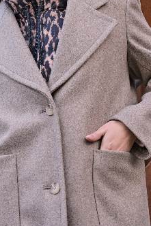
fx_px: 863
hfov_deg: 10.0
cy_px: 69
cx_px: 49
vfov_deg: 14.9
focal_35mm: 137
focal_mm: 65
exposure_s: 1/160
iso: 500
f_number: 5.6
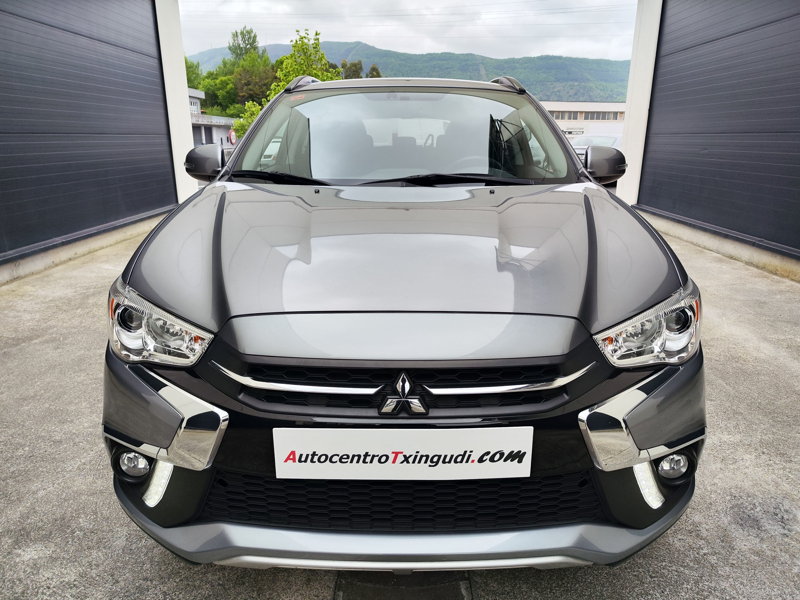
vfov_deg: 58.9
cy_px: 300
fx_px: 532
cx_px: 400
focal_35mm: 23
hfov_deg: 73.9
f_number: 1.69
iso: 51
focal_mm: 7.01
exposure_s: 1/324
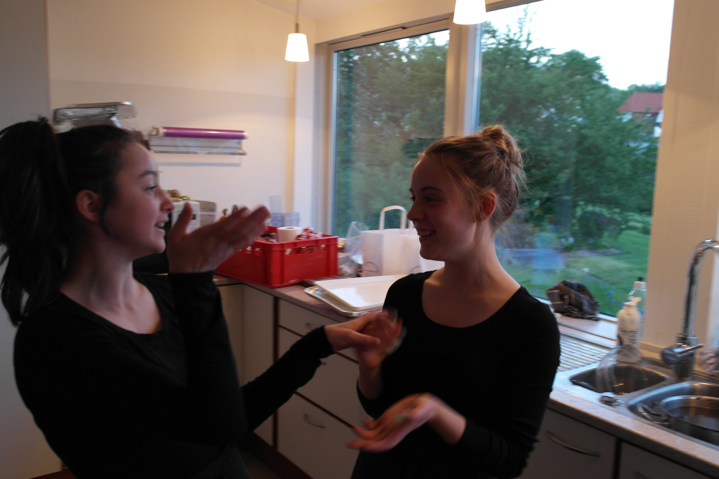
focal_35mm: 30
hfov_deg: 61.9
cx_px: 360
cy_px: 240
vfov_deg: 43.6
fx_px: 599
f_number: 3.5
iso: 400
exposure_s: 1/25
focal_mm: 20
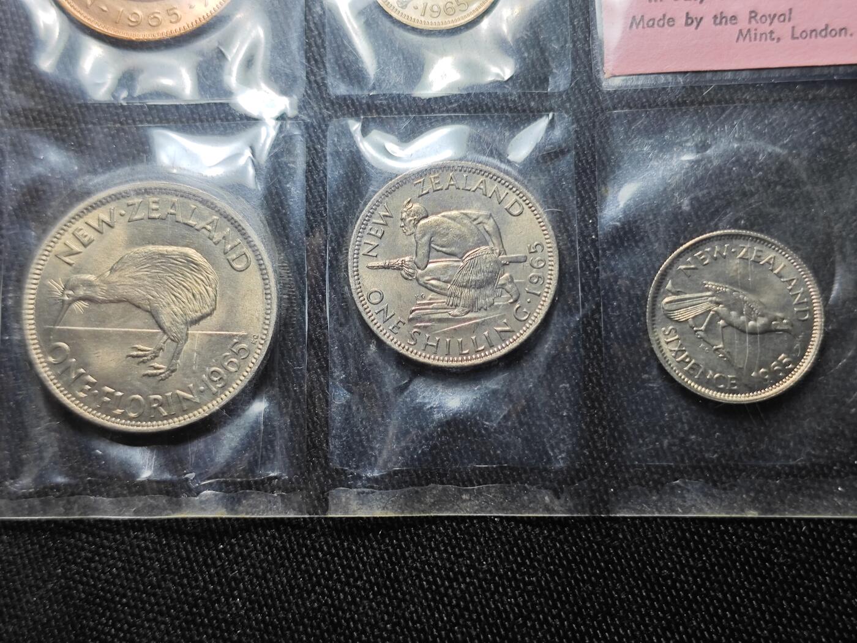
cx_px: 428
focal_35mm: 49
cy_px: 322
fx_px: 1213
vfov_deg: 29.7
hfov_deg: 38.9
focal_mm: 5.84
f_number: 1.6
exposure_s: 1/78.8
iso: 80
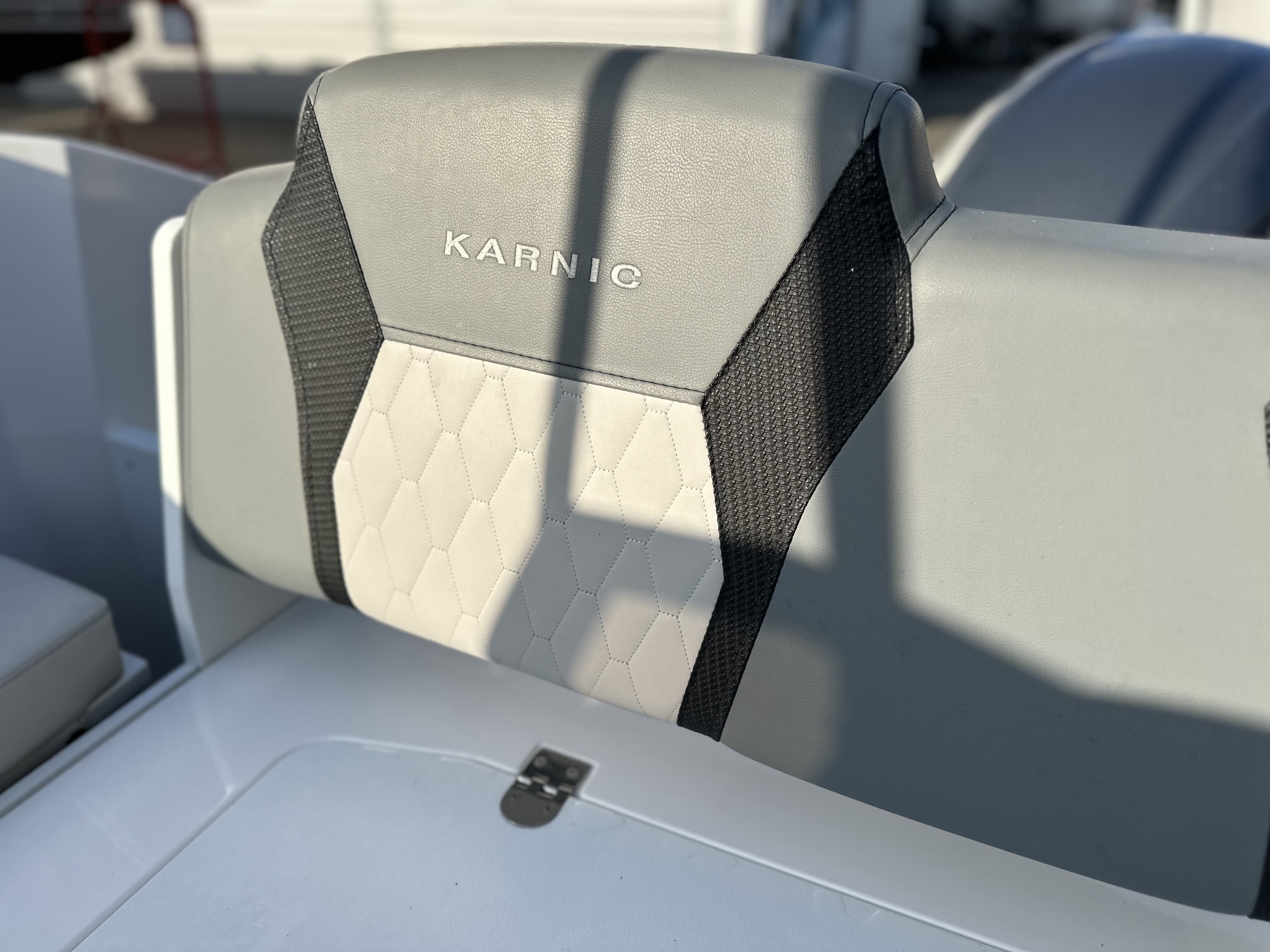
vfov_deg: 56.8
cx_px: 635
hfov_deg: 71.6
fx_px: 881
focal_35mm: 24
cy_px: 476
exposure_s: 1/5000
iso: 80
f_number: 1.78
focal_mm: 6.86
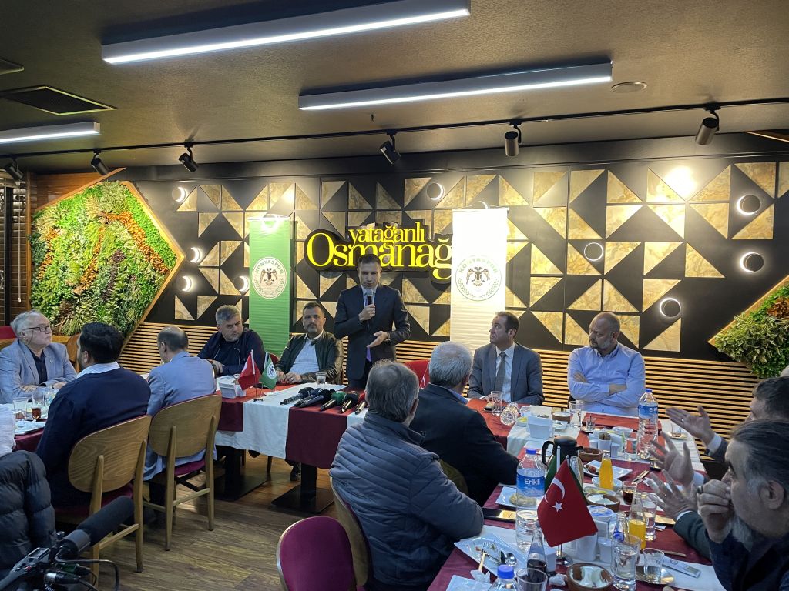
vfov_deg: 53.1
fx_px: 593
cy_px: 296
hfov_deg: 67.3
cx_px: 394
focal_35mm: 26
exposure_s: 1/60
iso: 250
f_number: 1.6
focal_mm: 4.2
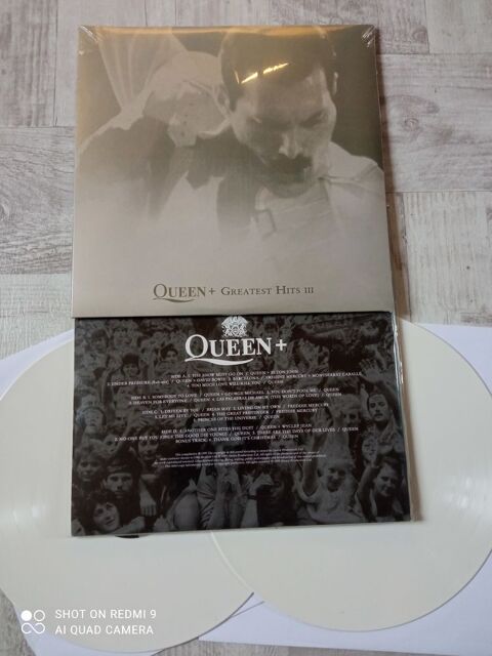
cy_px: 328
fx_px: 512
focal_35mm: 27
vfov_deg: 65.3
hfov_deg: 51.4
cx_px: 246
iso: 588
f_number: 2.2
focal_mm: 3.79
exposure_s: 1/25
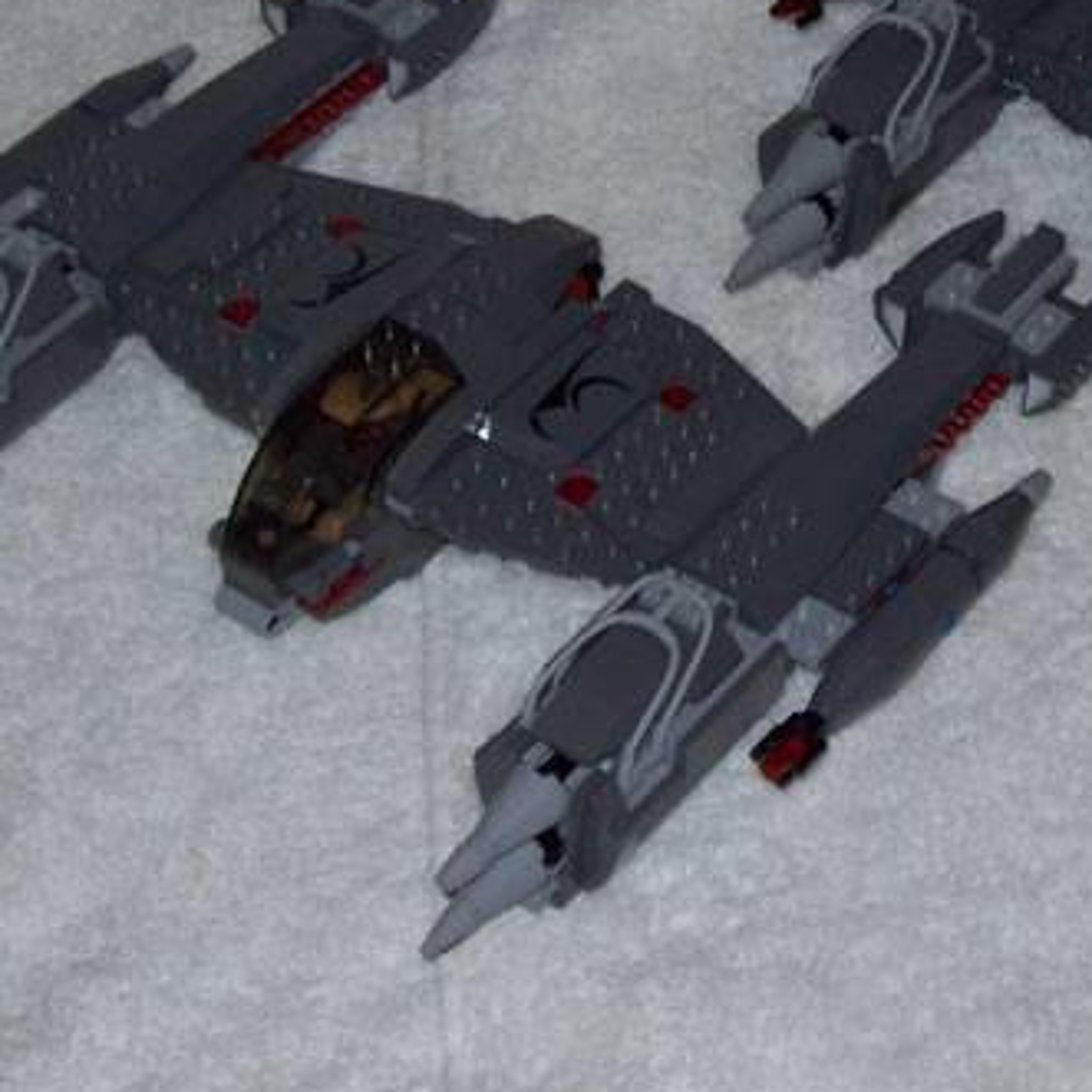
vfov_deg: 18.0
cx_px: 818
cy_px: 252
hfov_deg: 18.0
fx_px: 3426
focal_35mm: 96
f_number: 3
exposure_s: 1/73.6
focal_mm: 7.6
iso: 80
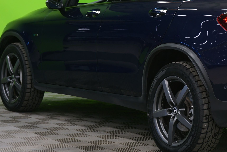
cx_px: 200
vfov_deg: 11.8
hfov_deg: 17.4
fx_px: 732
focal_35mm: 116
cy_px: 27
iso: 400
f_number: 4.5
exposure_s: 1/6
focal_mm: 51
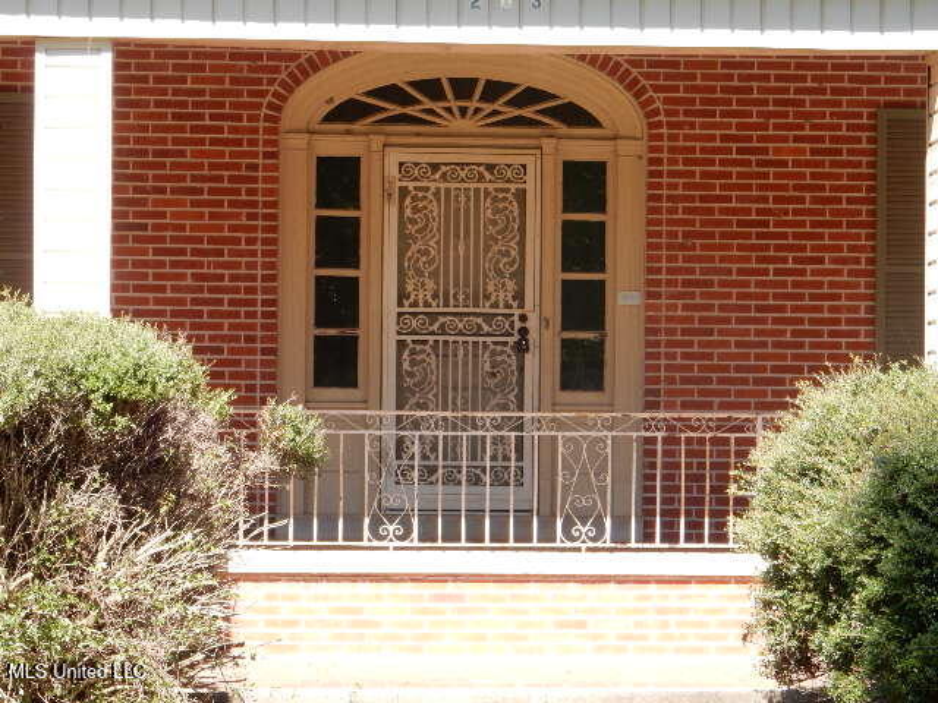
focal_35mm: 139
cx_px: 469
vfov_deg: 10.7
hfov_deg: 14.2
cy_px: 352
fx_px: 3767
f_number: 6
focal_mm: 24.7
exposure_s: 1/200
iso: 180
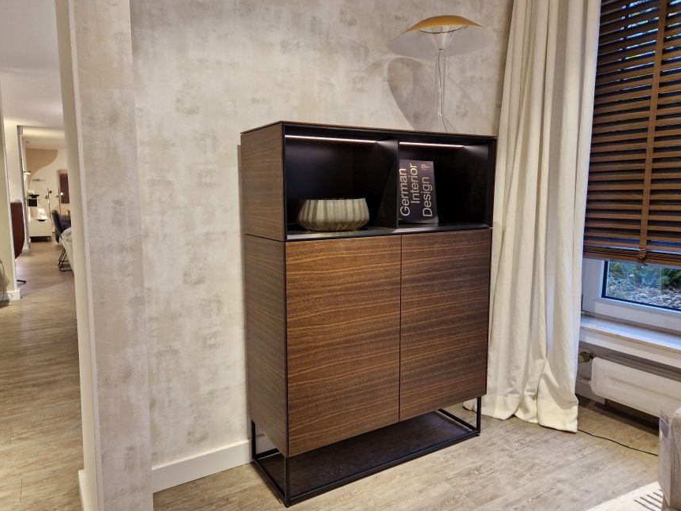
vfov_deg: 56.8
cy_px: 259
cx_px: 331
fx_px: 472
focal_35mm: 24
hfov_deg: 71.6
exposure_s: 1/100
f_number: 1.8
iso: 160
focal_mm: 5.4
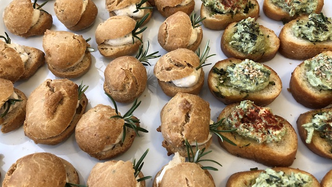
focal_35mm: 31
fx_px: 273
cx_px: 167
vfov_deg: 37.4
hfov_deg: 62.6
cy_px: 62
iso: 25
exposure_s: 1/33
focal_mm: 3.99
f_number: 1.8
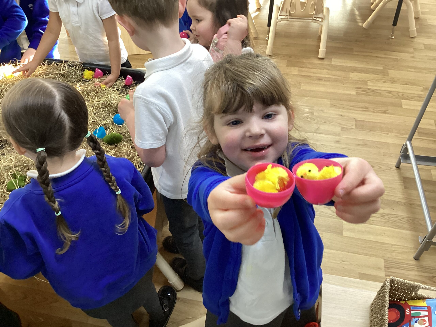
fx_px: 390
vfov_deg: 45.4
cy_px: 164
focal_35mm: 31
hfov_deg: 58.4
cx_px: 218
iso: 160
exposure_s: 1/50
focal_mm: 3.3
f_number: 2.4
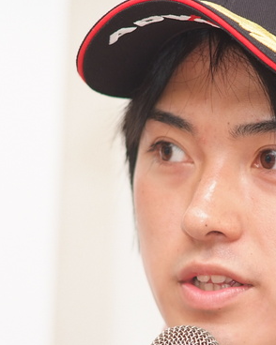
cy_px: 213
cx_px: 245
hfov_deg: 3.1
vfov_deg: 3.9
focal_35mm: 496
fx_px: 5069
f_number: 2.8
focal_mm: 180
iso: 400
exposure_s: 1/250
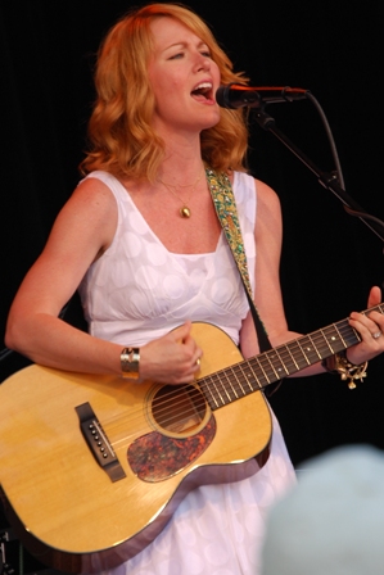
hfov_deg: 4.6
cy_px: 288
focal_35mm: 300
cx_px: 192
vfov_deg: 6.9
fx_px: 4796
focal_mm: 200
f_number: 7.1
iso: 200
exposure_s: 1/125
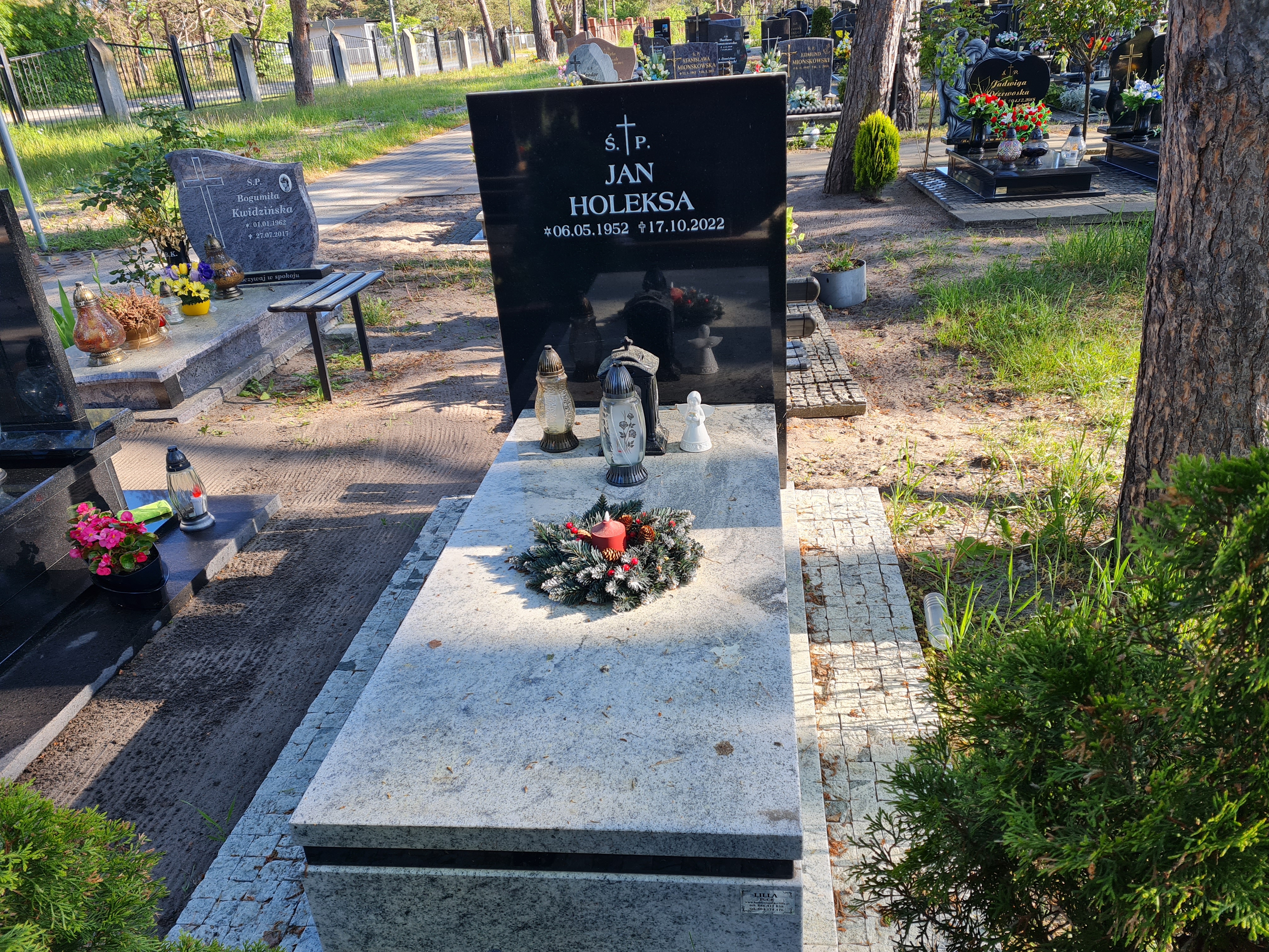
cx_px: 634
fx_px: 953
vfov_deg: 53.1
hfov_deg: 67.3
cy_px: 476
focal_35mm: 26
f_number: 1.8
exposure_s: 1/341
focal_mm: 5.4
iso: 50
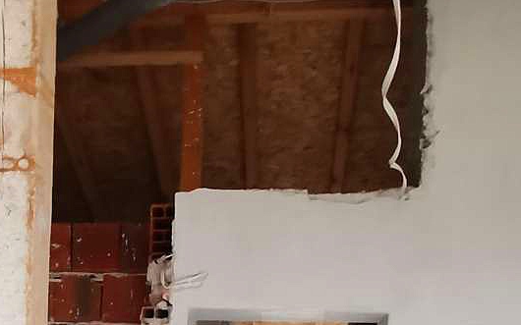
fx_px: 724
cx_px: 175
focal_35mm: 51
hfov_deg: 39.1
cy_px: 472
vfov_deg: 21.6
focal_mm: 2.23
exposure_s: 1/20
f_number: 2.2
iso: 500
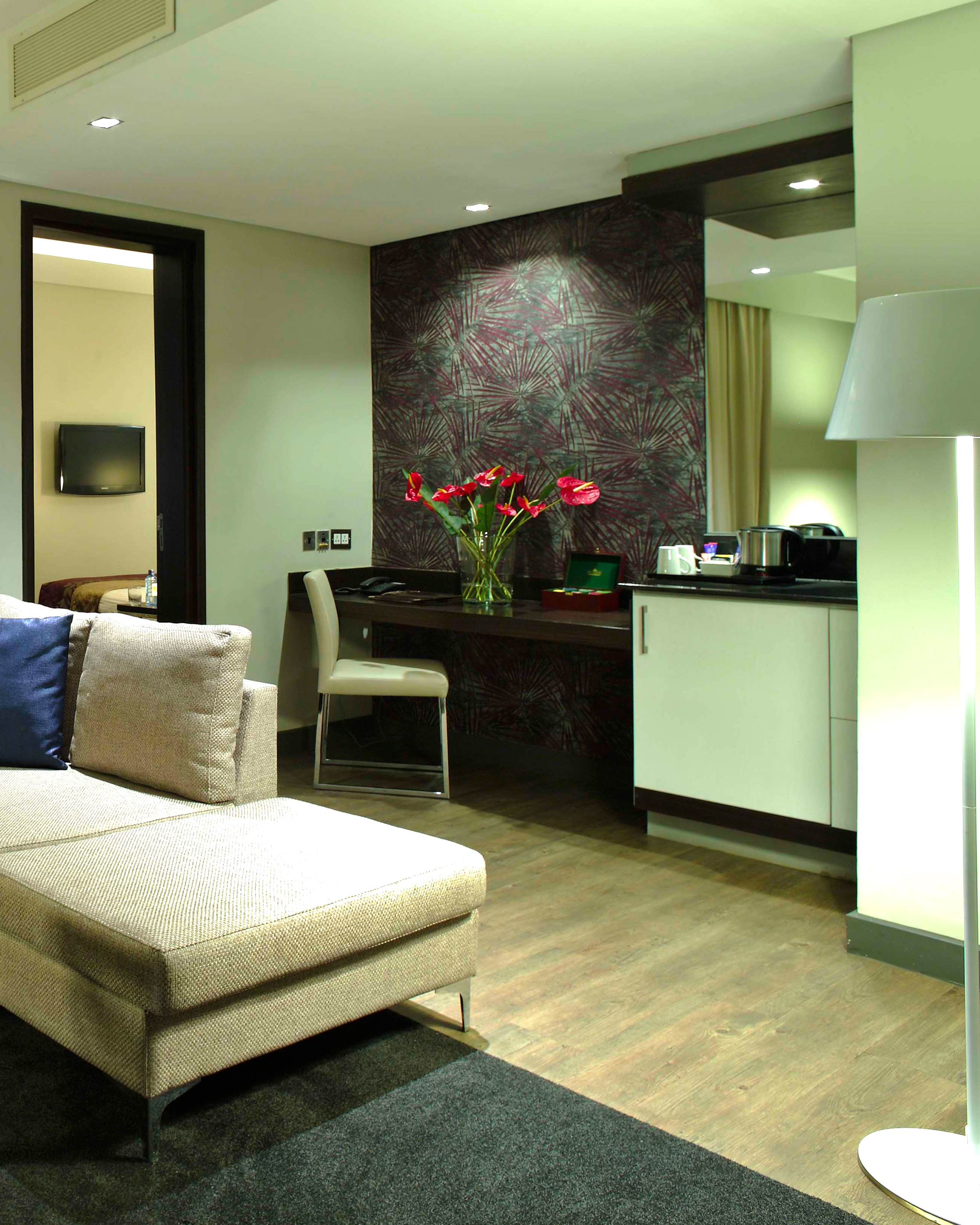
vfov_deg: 31.4
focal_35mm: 60
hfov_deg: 24.2
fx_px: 2175
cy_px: 625
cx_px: -9
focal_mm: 26
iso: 100
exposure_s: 1/200
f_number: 7.1
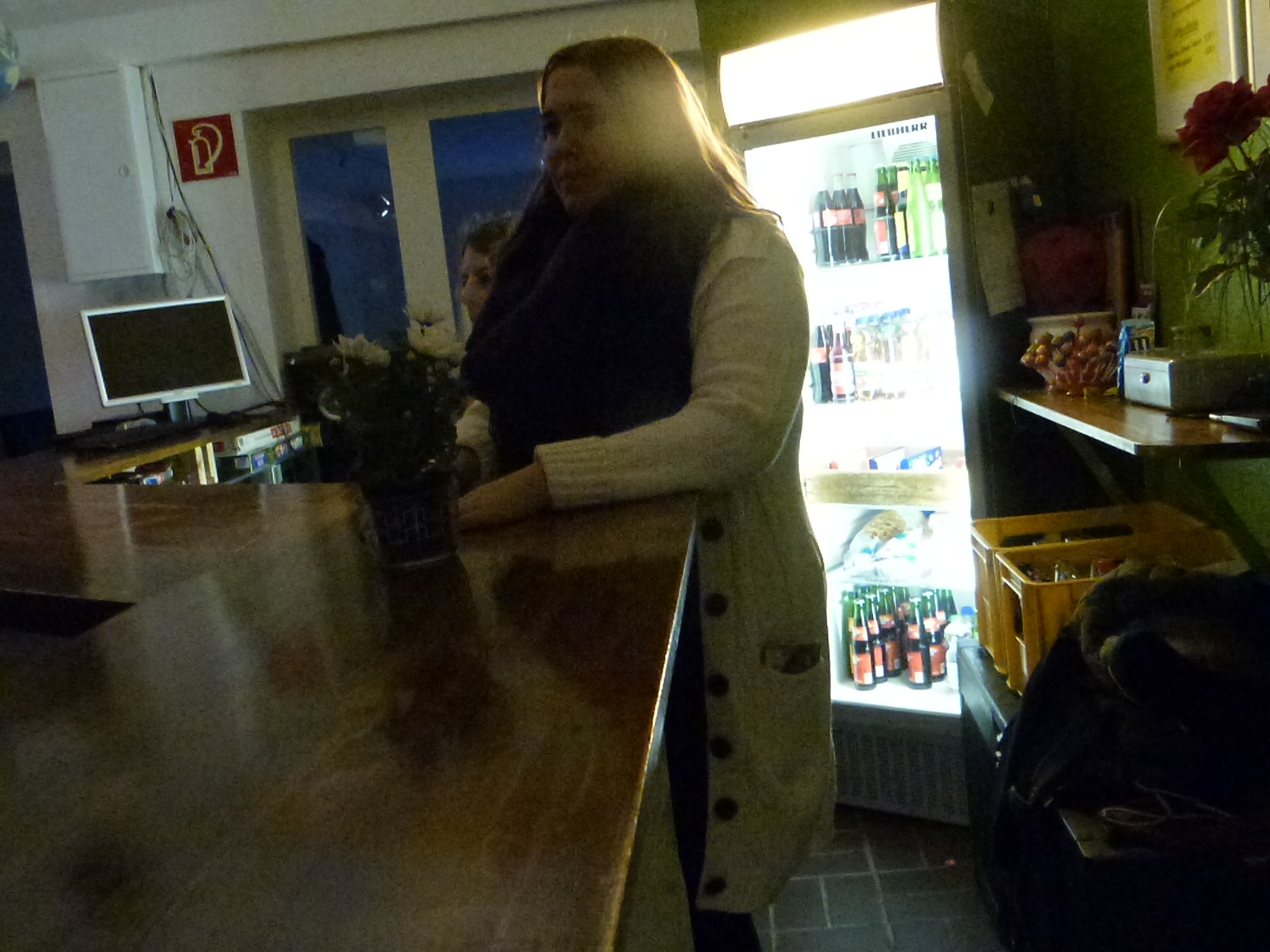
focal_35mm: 35
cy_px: 476
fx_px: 1284
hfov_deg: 52.6
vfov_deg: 40.7
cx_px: 635
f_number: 3
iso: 3200
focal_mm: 6.2
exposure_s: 1/40
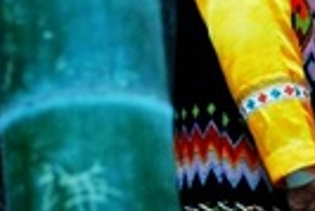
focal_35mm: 423
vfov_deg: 3.2
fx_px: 3704
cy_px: -173
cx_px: 78
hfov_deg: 4.9
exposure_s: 1/80
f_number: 5.6
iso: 250
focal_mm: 75
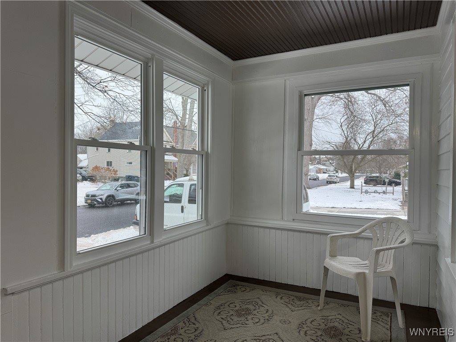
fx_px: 316
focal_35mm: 24
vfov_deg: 56.8
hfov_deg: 71.6
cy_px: 171
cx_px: 228
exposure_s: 1/172
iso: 64
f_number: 1.78
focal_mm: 6.76
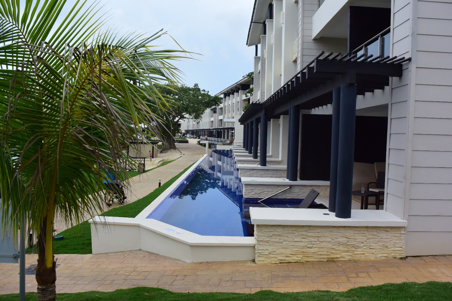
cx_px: 226
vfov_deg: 47.9
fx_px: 339
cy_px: 150
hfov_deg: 67.4
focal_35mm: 27
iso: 400
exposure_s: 1/1000
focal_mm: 10
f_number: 4
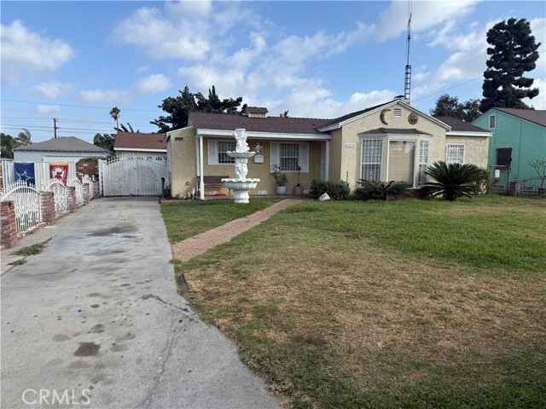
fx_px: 379
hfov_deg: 71.6
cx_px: 273
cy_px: 204
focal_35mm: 24
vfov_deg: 56.8
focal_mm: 6.76
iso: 80
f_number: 1.78
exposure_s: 1/3953
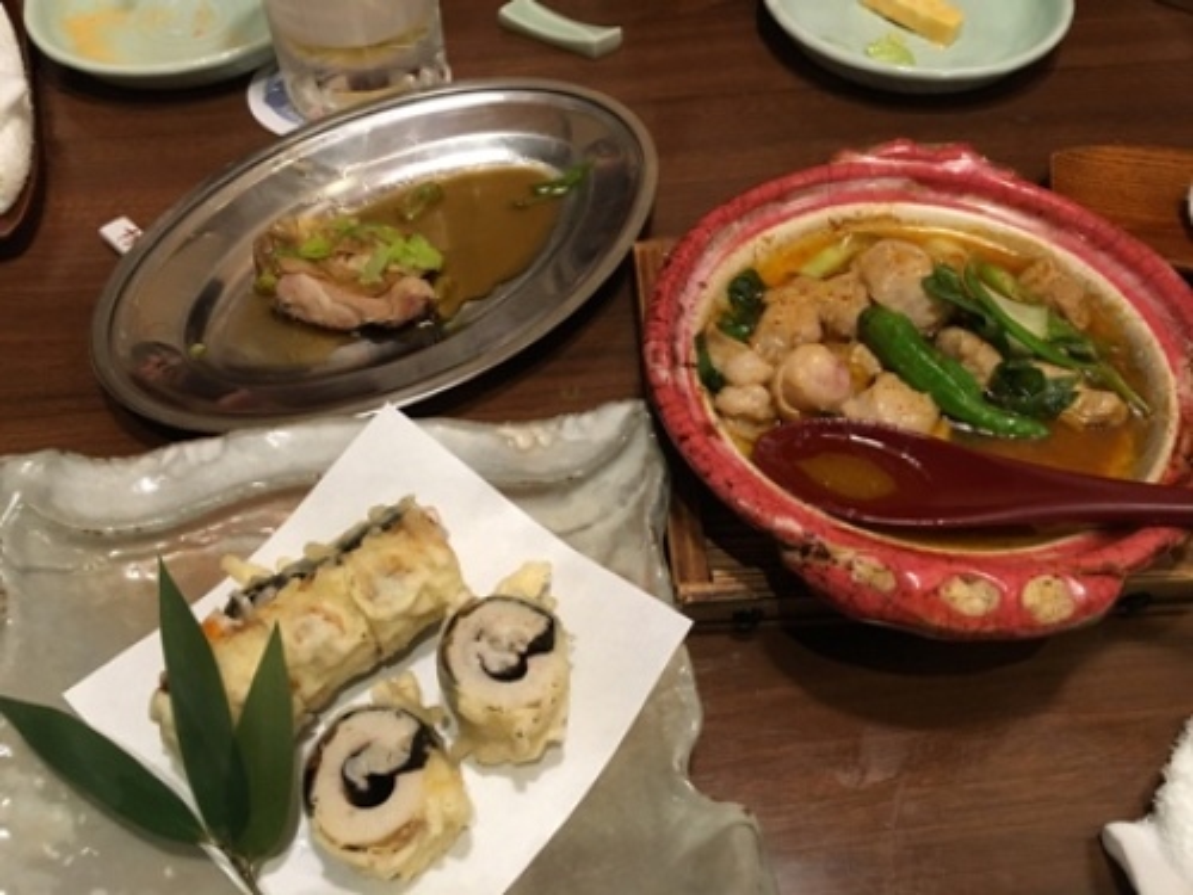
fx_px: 999
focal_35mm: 29
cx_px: 596
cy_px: 448
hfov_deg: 61.7
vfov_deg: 48.2
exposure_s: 1/24
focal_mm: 4.15
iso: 200
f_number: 2.2
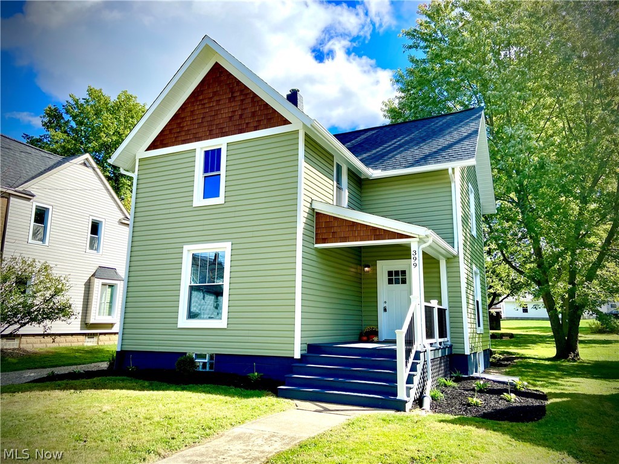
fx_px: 465
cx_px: 310
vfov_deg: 53.1
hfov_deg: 67.3
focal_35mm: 26
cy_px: 232
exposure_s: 1/1808
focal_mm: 4.25
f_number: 1.8
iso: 32
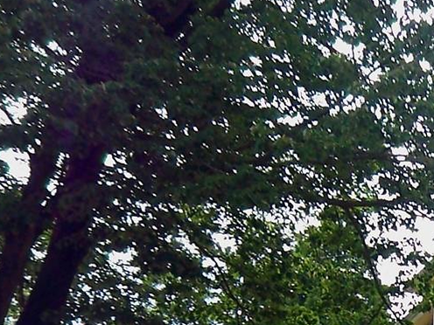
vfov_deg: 14.6
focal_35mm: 95
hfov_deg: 19.3
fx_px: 1191
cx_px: 536
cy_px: 469
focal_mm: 3.8
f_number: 2.8
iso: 50
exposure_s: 1/200
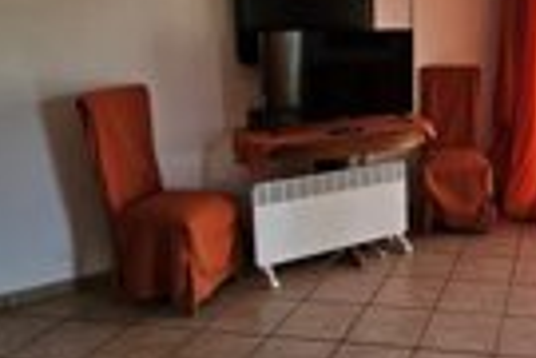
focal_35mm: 36
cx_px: 492
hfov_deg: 47.2
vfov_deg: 36.1
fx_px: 536
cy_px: 91
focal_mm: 2.2
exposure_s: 1/100
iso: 80
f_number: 2.2
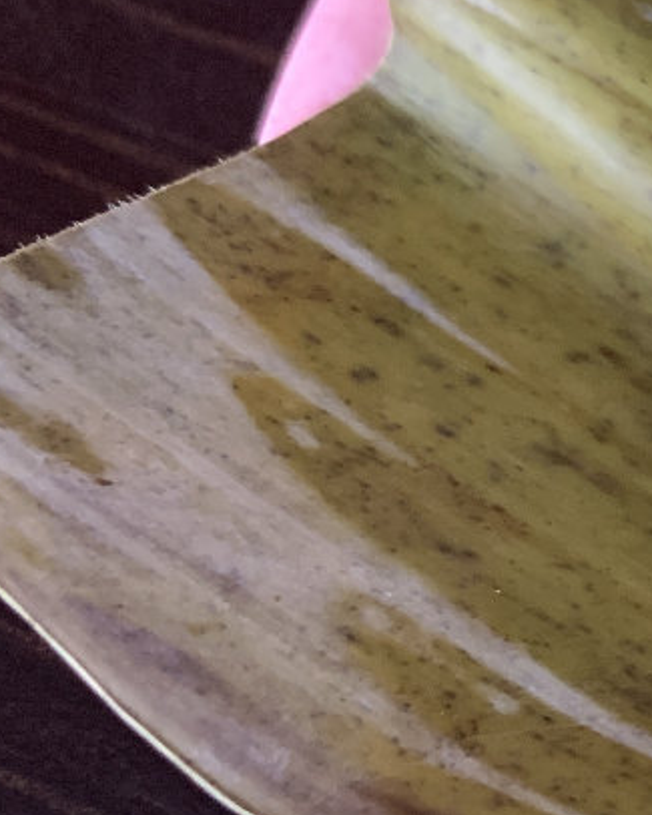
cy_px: 329
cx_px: 1579
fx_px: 2411
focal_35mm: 100
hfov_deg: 12.2
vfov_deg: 19.2
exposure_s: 1/60
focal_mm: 4.25
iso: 250
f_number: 1.8
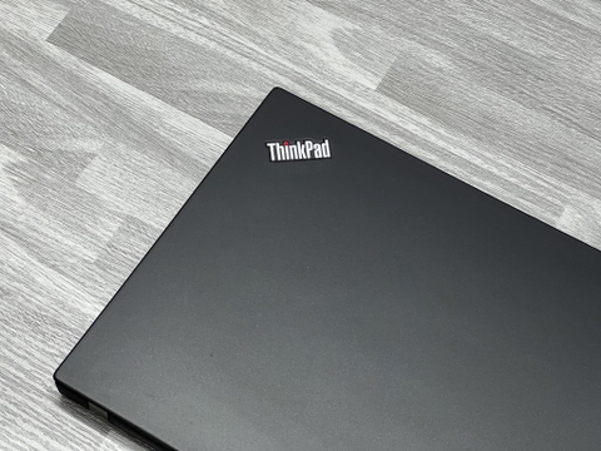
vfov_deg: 19.1
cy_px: 226
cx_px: 300
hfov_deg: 25.3
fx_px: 1337
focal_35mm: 77
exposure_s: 1/50
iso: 250
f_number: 2.8
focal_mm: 9
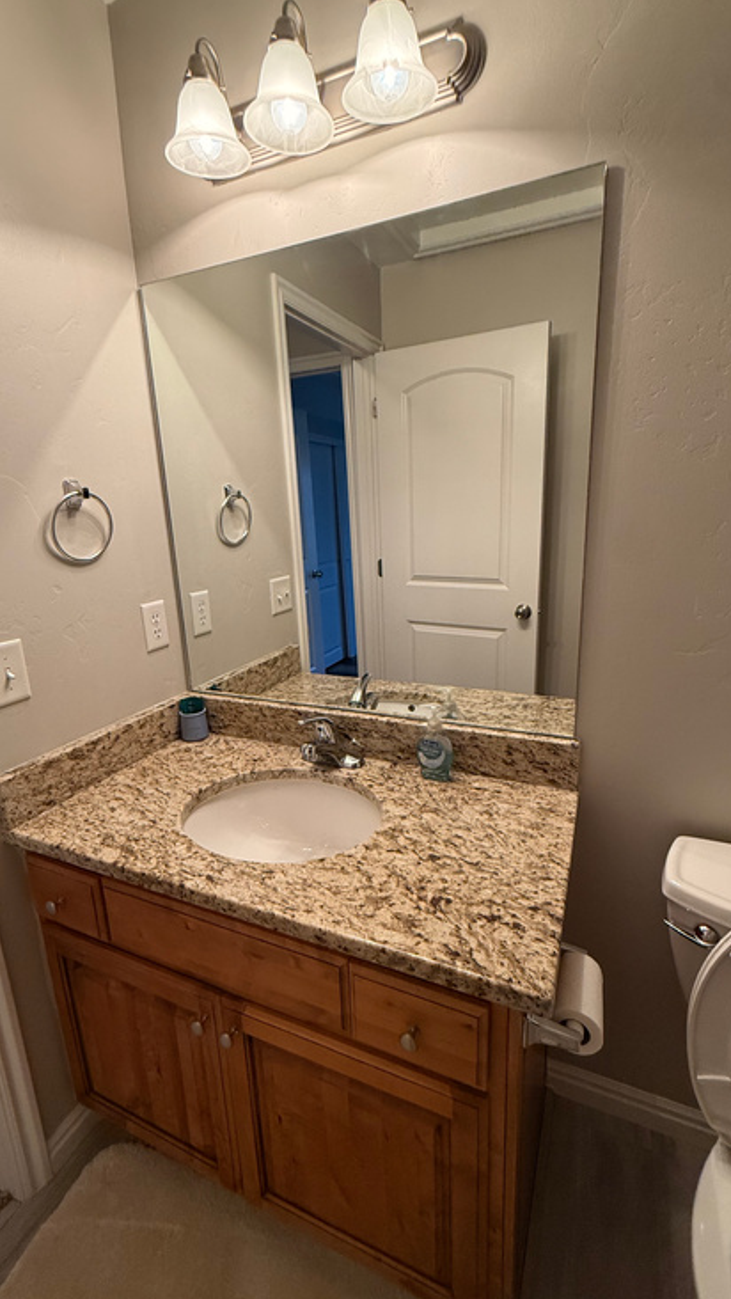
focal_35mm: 16
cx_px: 369
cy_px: 646
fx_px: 551
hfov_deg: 67.1
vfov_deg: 99.4
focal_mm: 2.22
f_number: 2.2
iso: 320
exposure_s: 1/120
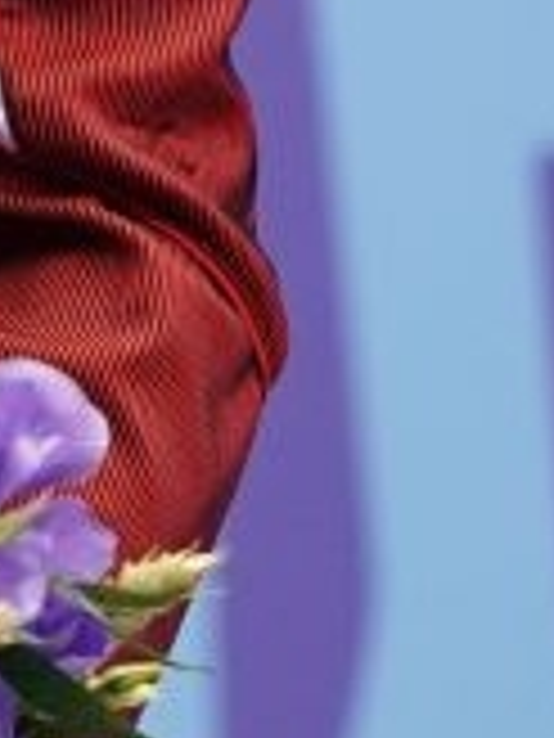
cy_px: -472
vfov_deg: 0.5
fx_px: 90285
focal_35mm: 4231
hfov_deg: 0.4
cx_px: -577
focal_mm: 400
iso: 800
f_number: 2.8
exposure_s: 1/500
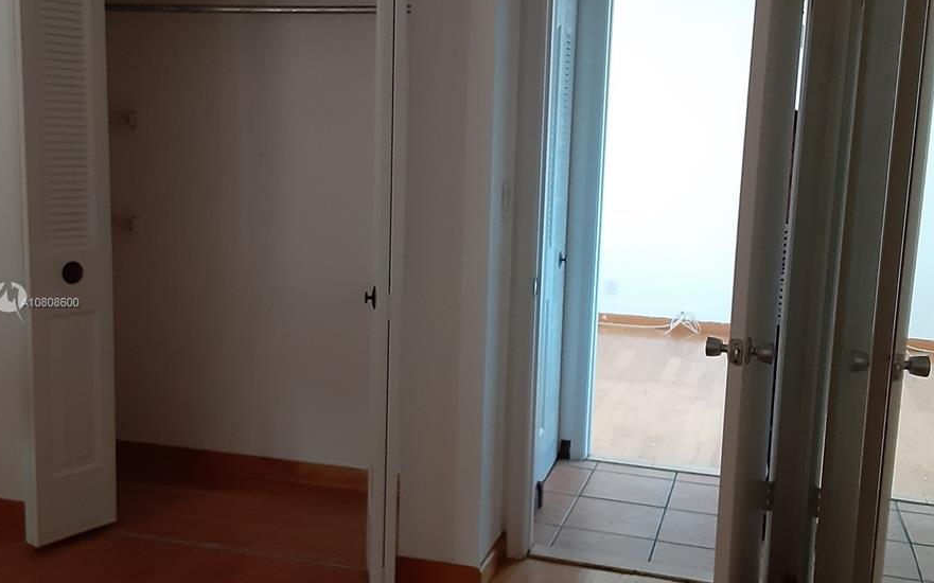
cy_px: 303
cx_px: 462
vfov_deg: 32.7
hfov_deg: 50.4
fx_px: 992
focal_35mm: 39
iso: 250
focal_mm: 2.91
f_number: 1.9
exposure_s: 1/24
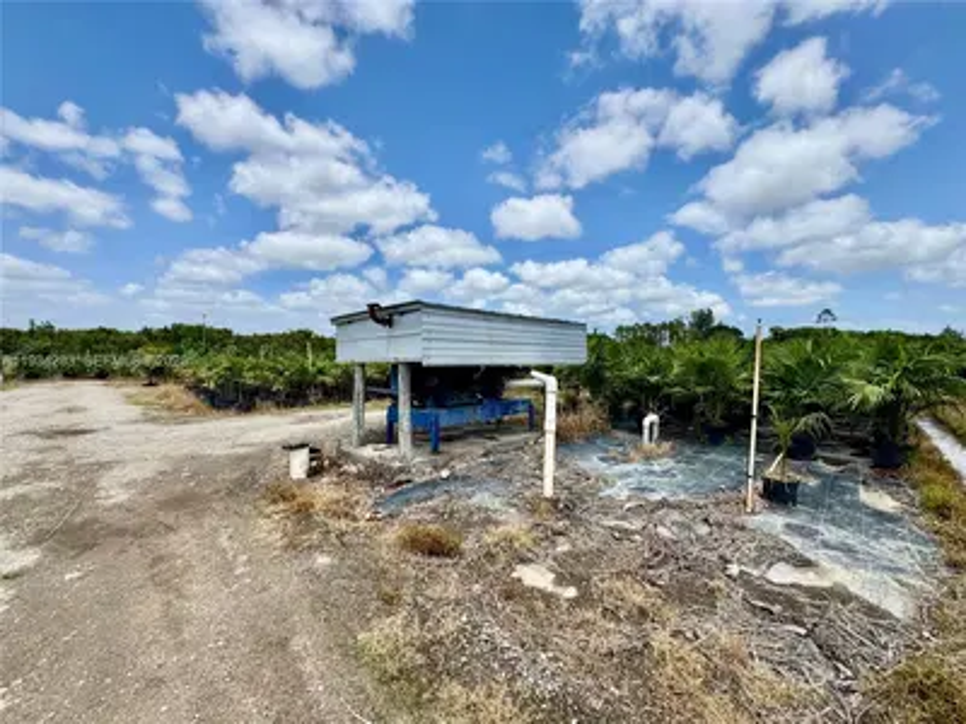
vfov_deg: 85.7
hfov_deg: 102.1
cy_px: 362
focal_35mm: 14
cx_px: 483
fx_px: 391
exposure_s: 1/2985
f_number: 2.2
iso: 50
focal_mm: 2.22
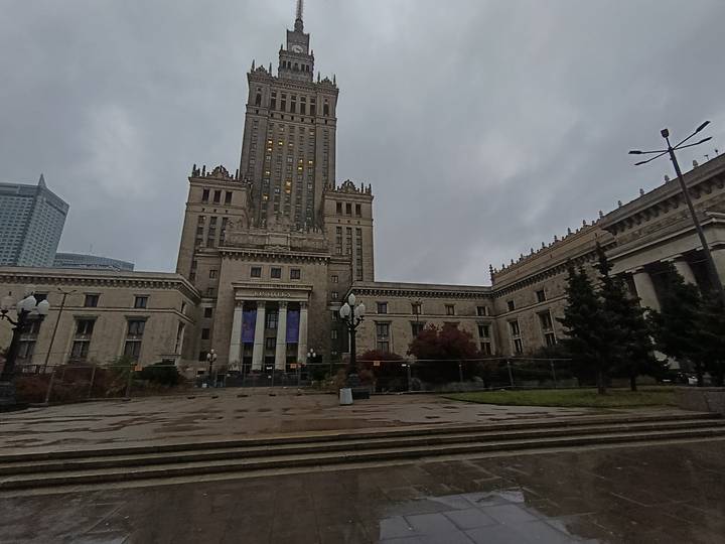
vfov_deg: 81.7
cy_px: 272
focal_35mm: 15
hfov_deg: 98.2
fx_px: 314
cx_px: 362
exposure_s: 1/100
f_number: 2.2
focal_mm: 1.65
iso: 55
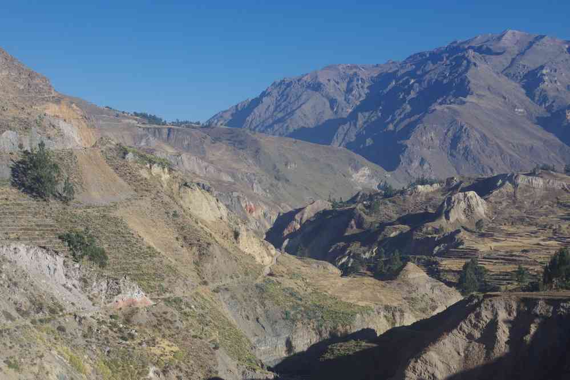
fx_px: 1021
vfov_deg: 21.1
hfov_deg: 31.2
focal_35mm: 64
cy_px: 190
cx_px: 285
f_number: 11
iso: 200
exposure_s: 1/100
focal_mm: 43
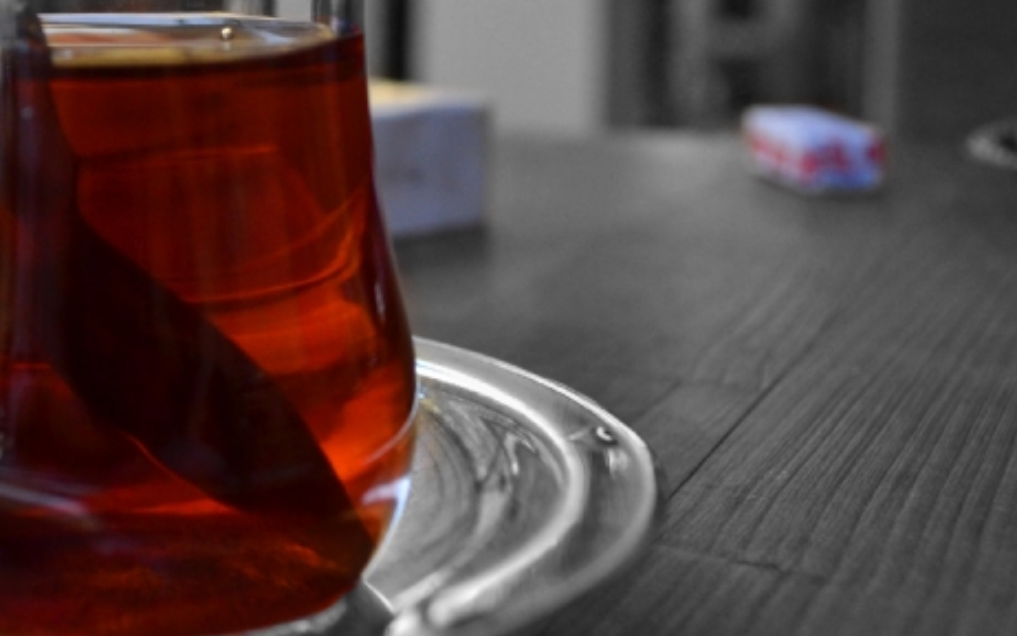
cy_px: -3
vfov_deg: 20.6
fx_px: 1691
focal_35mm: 61
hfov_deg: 32.5
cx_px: 192
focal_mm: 18
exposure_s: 1/500
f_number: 5
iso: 400
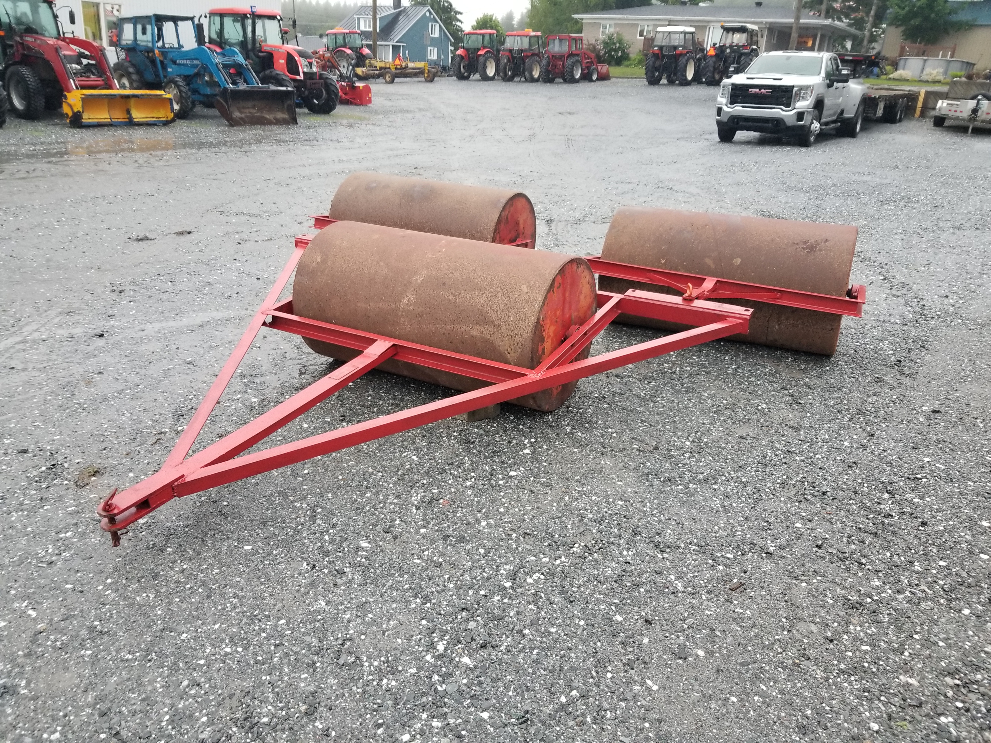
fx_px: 744
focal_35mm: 26
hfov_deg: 67.3
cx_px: 496
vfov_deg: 53.1
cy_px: 372
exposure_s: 1/50
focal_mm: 4.25
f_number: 1.7
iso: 160
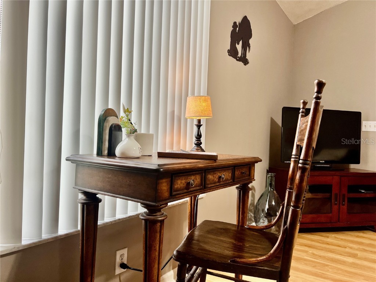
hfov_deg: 67.3
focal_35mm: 26
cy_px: 141
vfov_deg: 53.1
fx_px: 282
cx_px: 188
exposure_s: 1/120
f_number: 1.5
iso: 125
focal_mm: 5.7
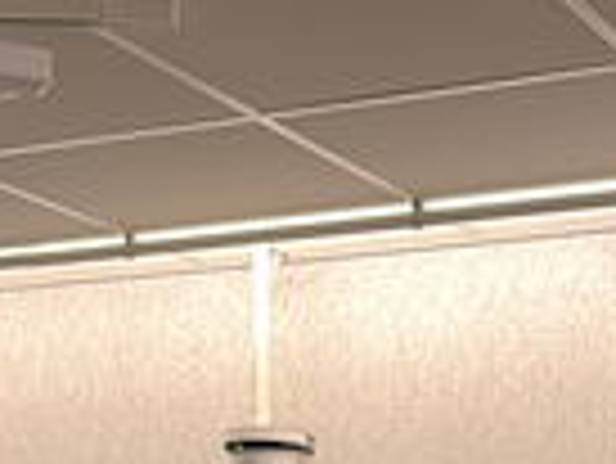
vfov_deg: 12.3
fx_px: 1906
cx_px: 432
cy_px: 919
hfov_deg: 18.3
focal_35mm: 107
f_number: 1.6
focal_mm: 5.1
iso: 125
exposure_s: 1/63
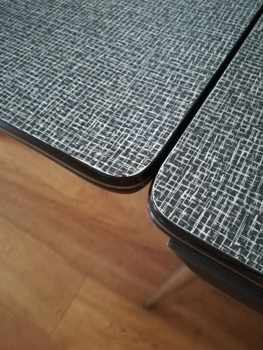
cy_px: 175
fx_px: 263
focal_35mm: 26
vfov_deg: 67.3
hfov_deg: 53.1
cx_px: 132
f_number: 2.2
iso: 1600
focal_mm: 3.83
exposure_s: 1/14.3
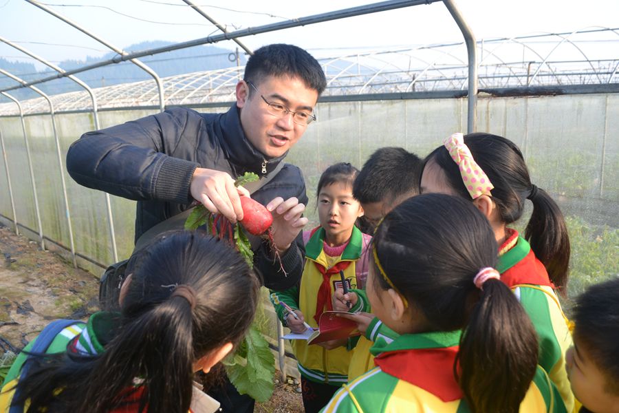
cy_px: 206
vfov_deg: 47.9
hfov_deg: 67.4
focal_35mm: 27
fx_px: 464
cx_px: 310
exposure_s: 1/125
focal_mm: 18
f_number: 5.6
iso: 140
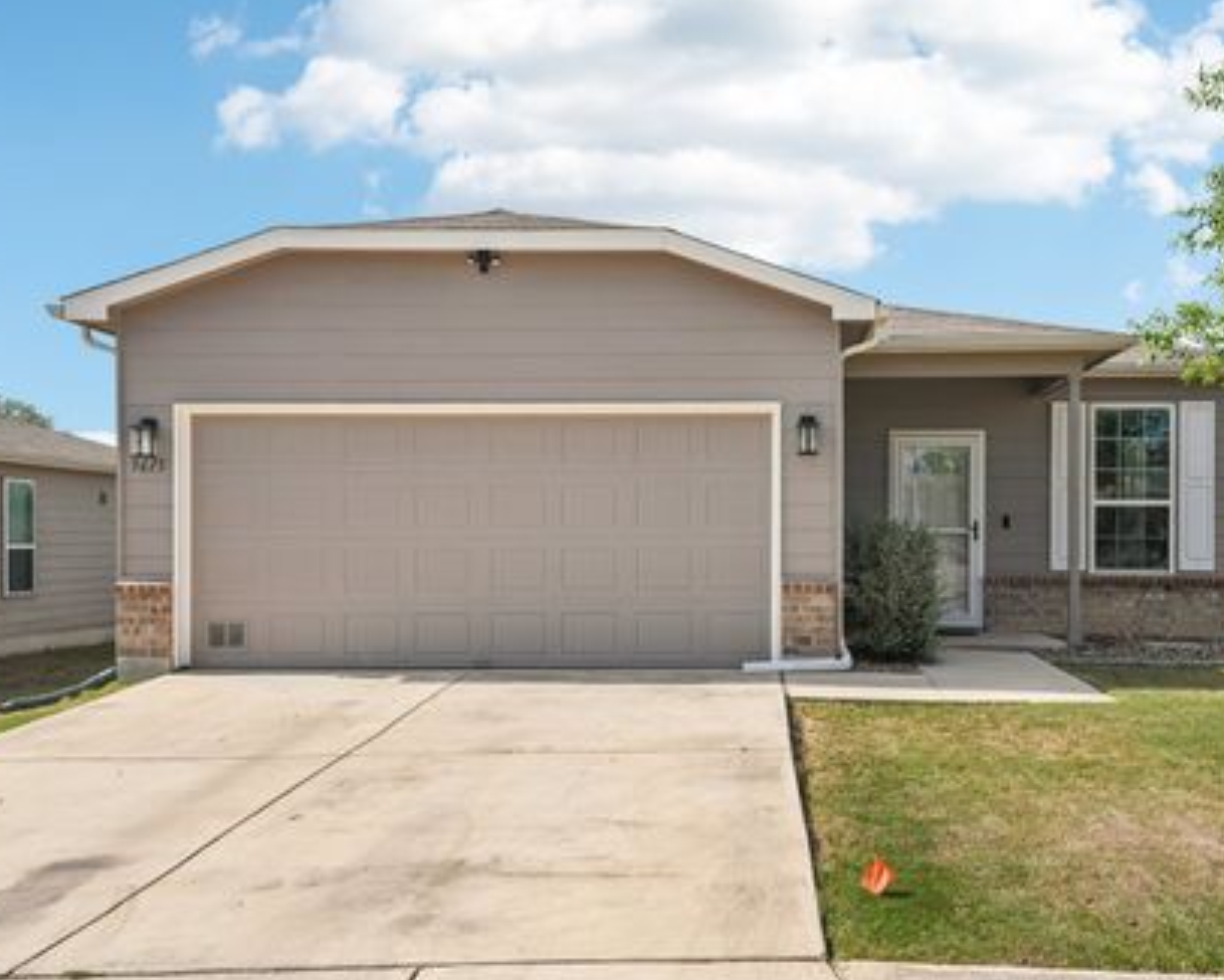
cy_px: 496
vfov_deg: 40.1
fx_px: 1341
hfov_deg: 48.9
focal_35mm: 37
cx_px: 711
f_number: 8
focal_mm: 32
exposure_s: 1/750
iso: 200
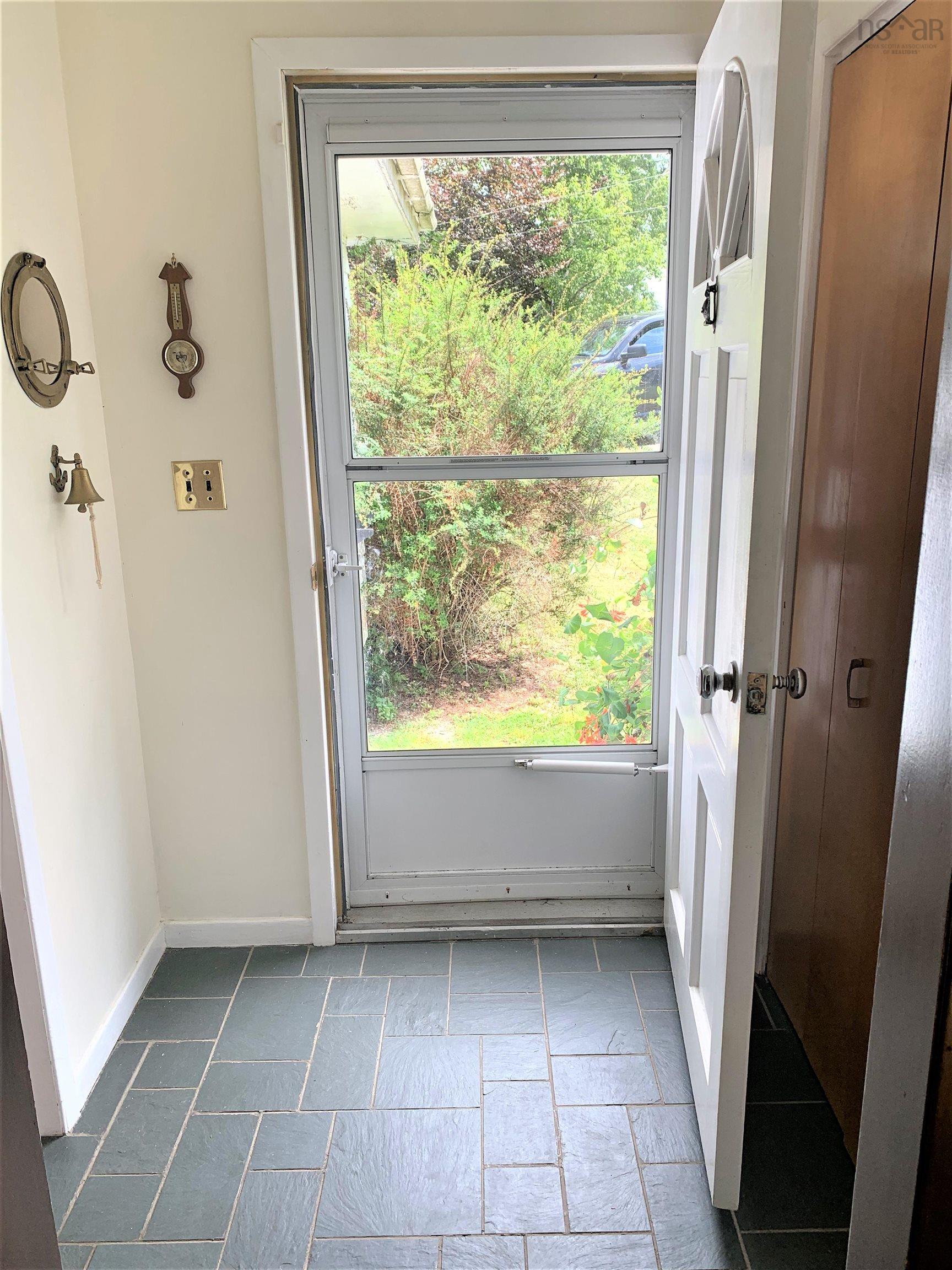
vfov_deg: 67.3
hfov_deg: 53.1
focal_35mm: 26
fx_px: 953
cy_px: 635
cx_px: 476
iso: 25
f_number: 1.8
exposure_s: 1/197
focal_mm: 4.25
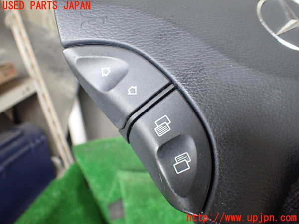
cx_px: 150
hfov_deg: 60.0
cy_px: 112
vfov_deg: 46.8
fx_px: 259
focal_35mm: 30
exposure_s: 1/125
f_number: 2.3
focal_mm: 5.4
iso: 640
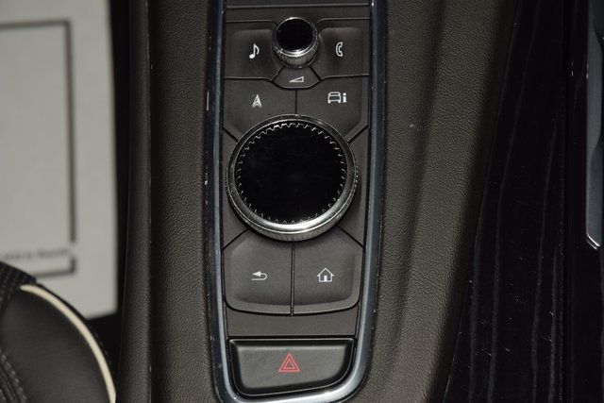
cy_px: 202
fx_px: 1762
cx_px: 302
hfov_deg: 19.5
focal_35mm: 105
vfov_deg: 13.0
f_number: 8
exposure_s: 1/125
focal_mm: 70
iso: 100
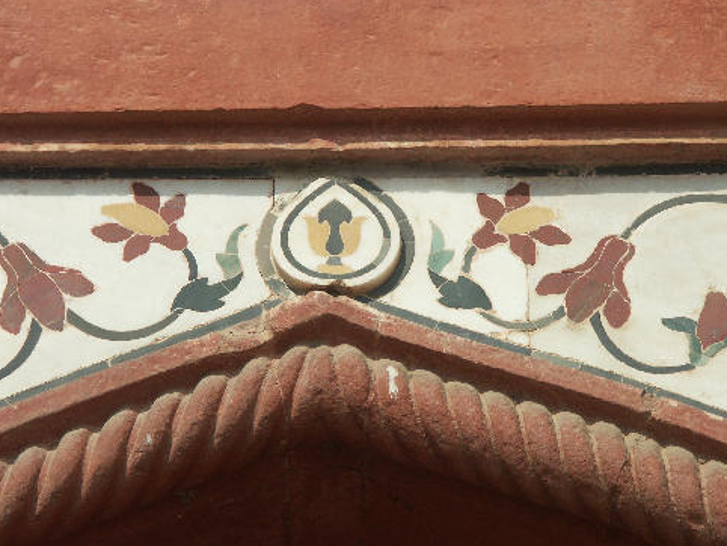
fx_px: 4623
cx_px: 346
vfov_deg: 6.8
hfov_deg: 9.0
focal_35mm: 220
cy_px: 259
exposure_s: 1/640
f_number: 7.1
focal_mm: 50.48
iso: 100
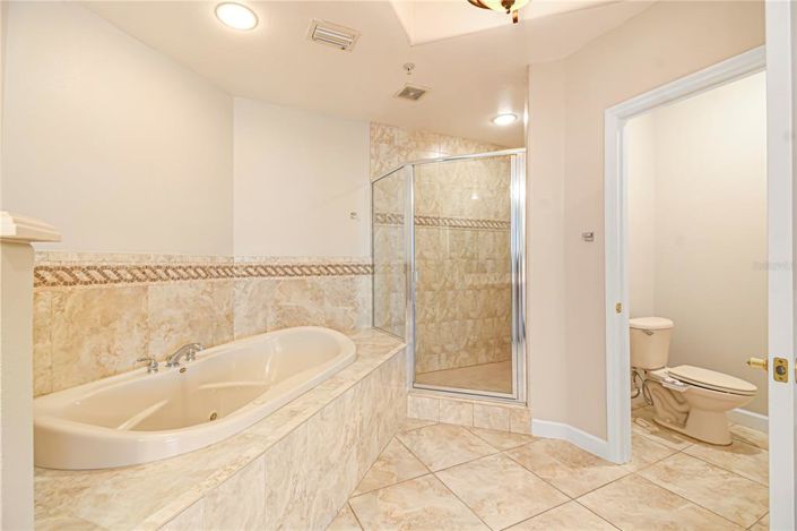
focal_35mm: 15
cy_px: 266
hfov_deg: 100.4
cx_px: 398
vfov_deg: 77.2
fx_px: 332
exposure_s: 1/1.25
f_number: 7.1
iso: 100
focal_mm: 10
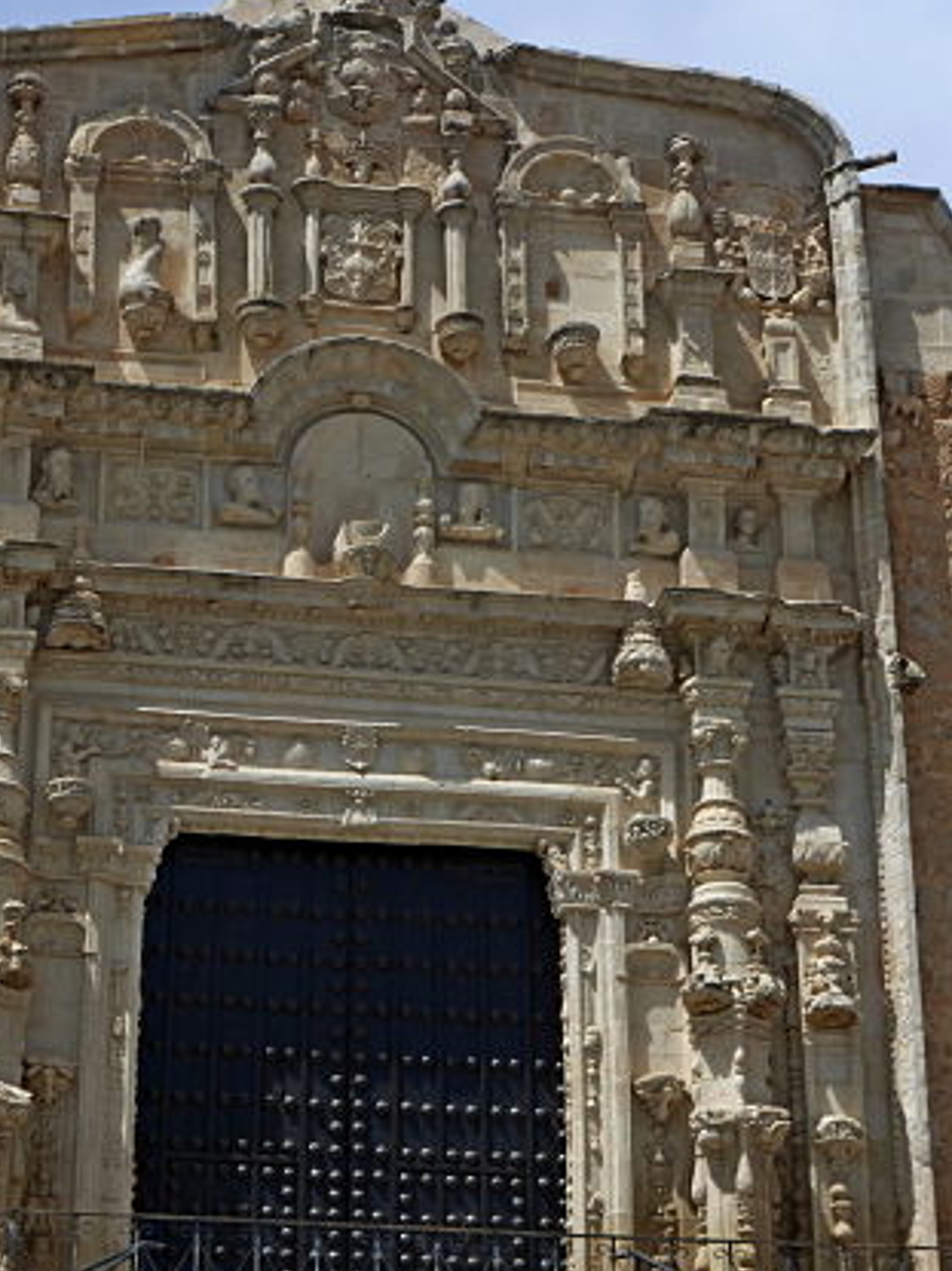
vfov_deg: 21.8
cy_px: 632
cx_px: 346
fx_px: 3302
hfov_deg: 16.4
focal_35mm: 90
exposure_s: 1/640
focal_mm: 12.5
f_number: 5
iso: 100
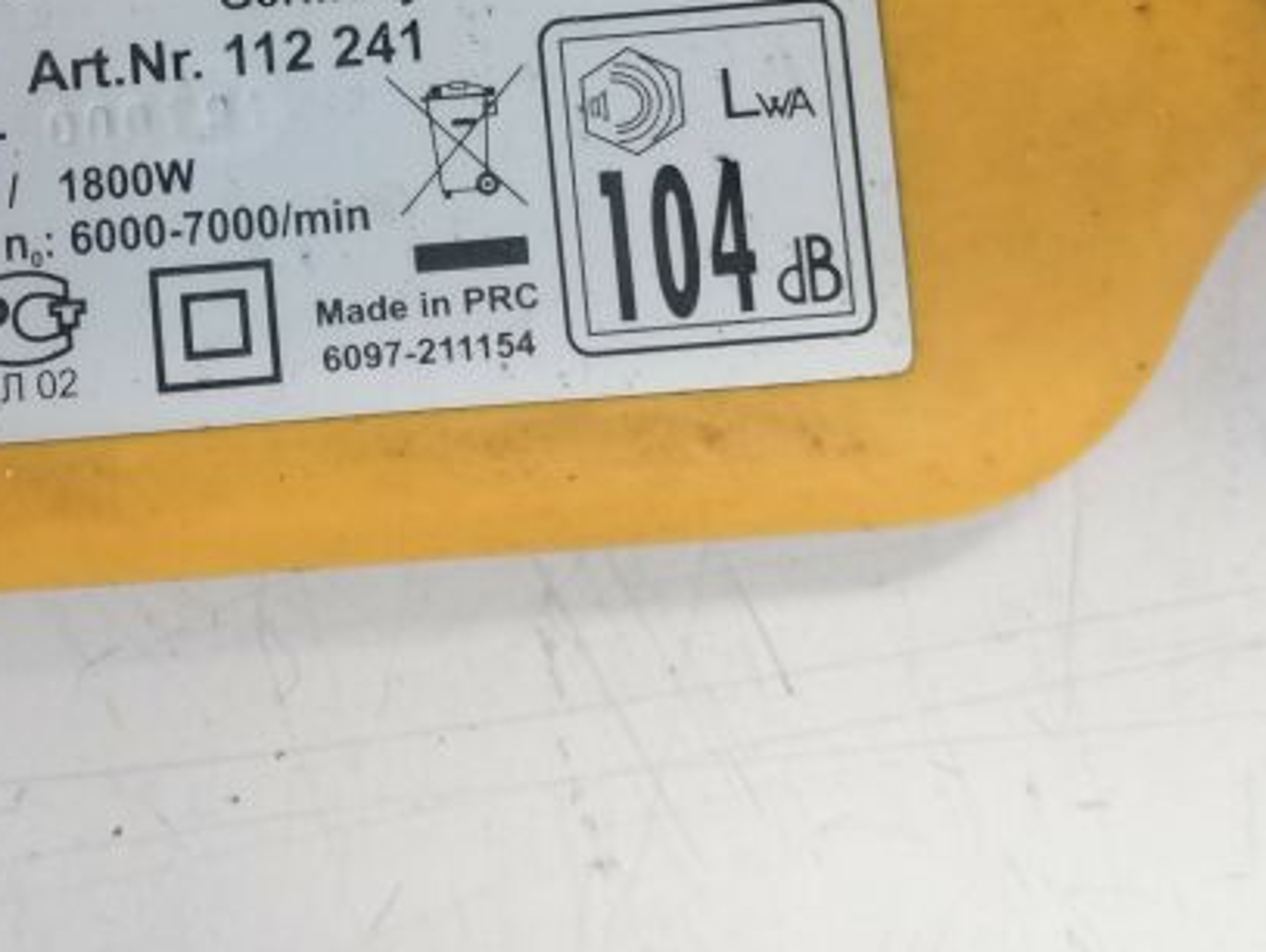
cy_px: 86
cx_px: 255
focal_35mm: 66
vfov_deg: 21.8
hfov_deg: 28.7
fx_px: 2416
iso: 250
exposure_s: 1/33.3
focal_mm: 4.75
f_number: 1.8
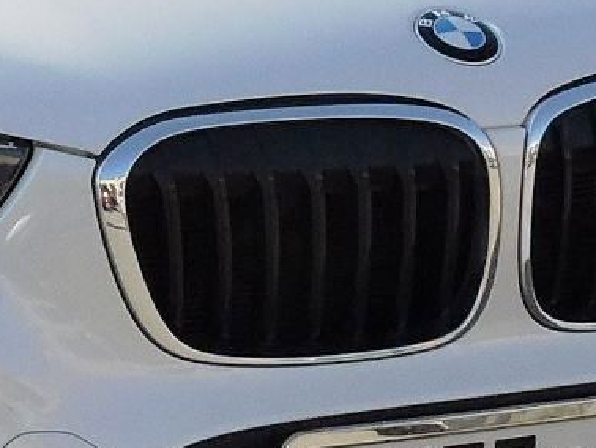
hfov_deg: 8.1
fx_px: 4100
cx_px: -374
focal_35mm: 238
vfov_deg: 6.2
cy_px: -125
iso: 100
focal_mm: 8.1
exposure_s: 1/640
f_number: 4
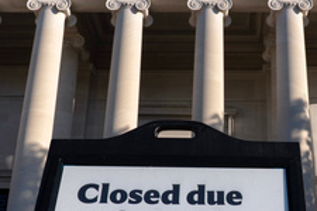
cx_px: 179
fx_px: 502
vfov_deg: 23.8
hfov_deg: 35.0
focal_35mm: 57
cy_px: 110
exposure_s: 1/250
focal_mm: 25
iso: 100
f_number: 8
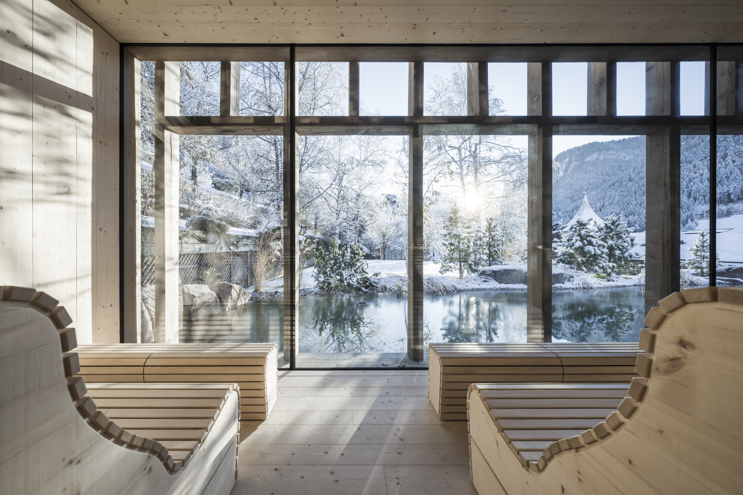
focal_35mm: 14
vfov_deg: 81.2
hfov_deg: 104.3
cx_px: 372
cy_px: 248
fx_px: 289
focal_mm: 14
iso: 1000
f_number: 7.1
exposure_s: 1/125
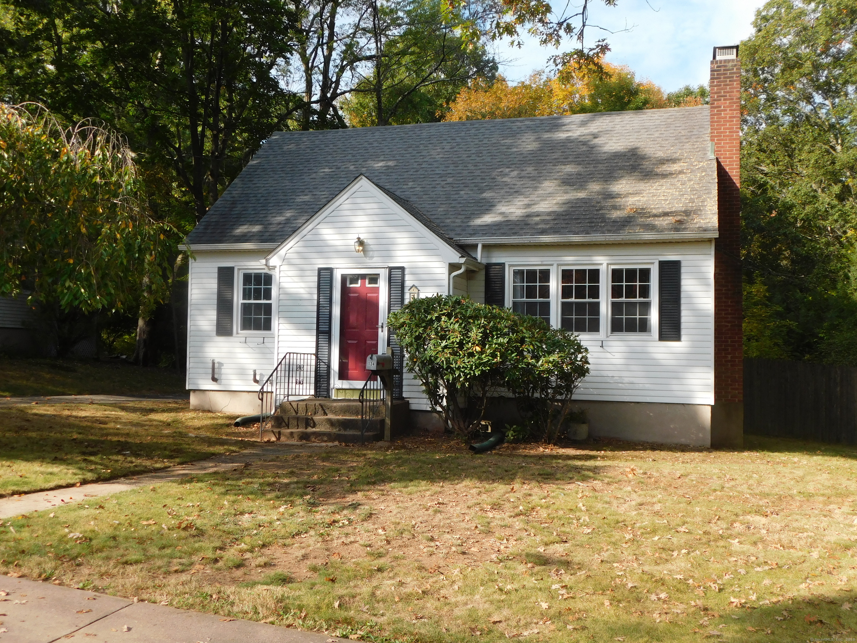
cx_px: 428
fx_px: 891
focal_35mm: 36
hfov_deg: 51.4
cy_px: 322
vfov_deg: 39.7
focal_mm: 6.3
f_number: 3.5
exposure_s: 1/500
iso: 125
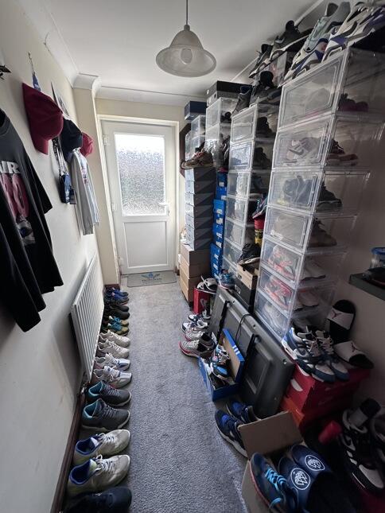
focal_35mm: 14
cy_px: 256
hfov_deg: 85.7
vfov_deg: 102.1
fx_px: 208
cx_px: 192
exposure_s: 1/99
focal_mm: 2.22
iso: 64
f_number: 2.2
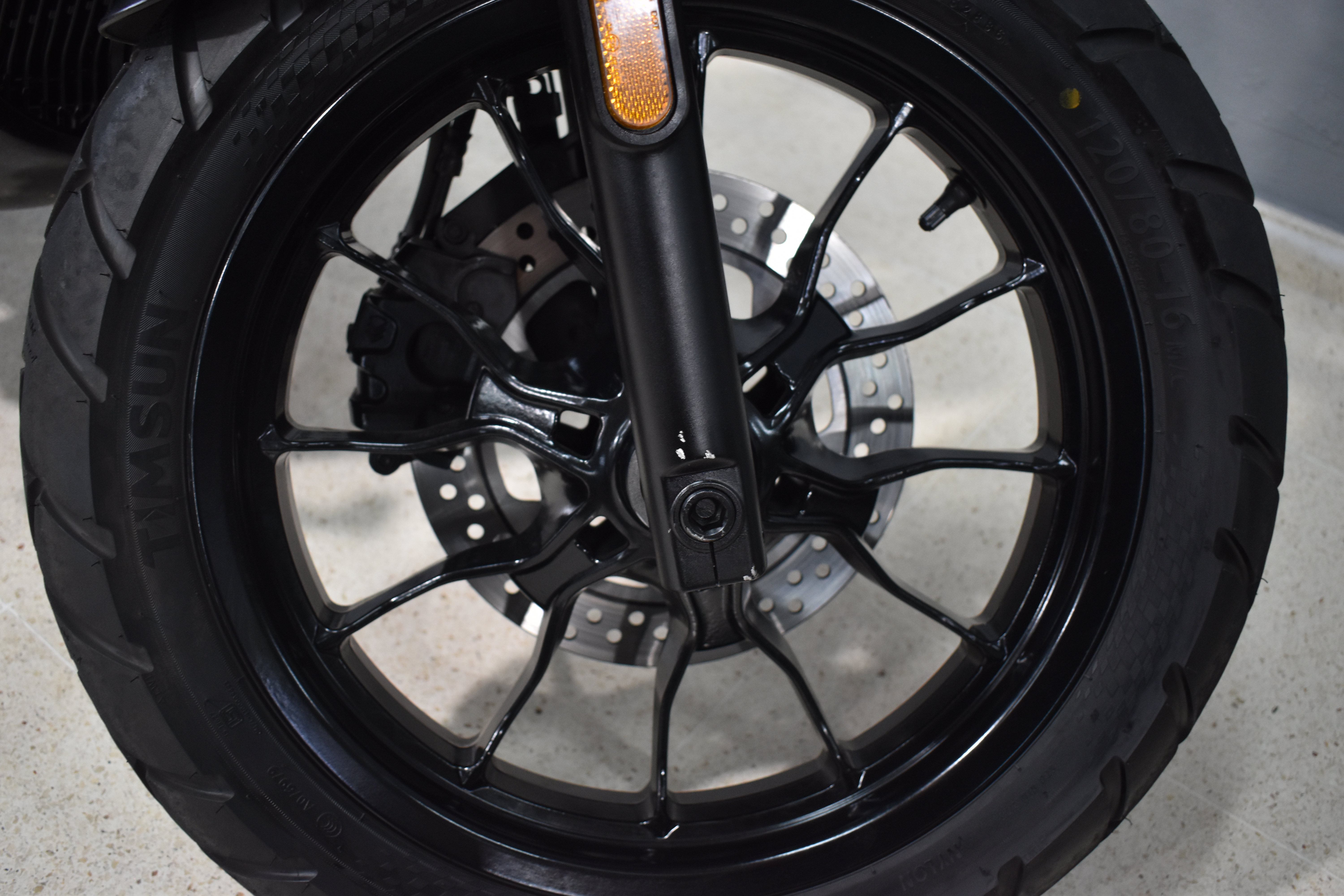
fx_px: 1232
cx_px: 672
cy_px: 448
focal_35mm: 33
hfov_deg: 57.2
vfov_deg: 40.0
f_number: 3.8
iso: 800
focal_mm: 22
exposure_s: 1/50
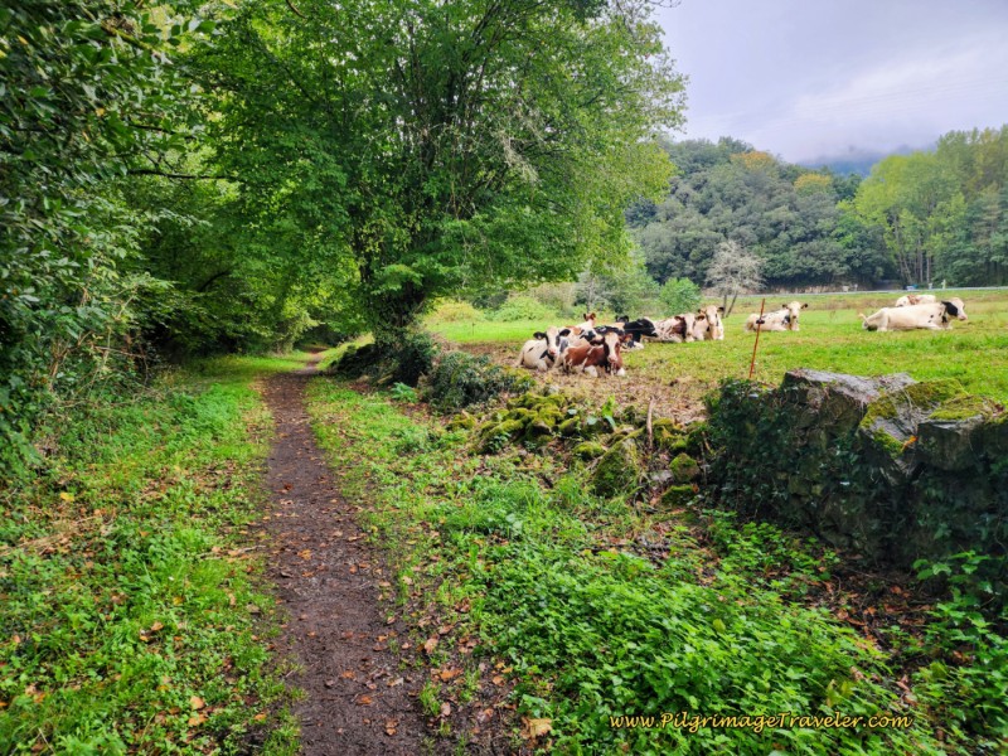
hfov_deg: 73.9
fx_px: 670
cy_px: 378
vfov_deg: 58.9
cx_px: 504
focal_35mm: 23
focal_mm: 6.4
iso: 25
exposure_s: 1/180
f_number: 1.8
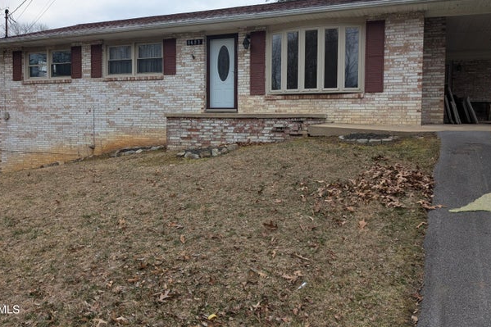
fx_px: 409
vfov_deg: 43.4
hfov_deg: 61.9
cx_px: 234
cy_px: 131
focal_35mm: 30
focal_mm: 4.38
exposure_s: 1/779
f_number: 1.73
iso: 55
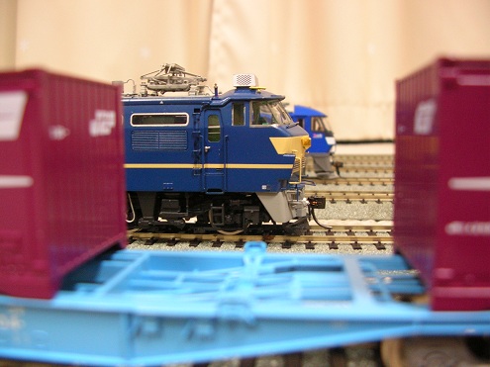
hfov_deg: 52.6
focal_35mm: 35
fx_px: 495
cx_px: 245
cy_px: 184
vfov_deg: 40.7
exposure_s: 1/6.4
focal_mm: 5.8
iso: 123
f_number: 2.8
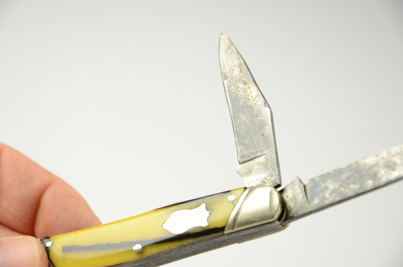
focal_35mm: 158
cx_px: 202
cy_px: 134
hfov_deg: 13.1
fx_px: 1759
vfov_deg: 8.7
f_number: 7.1
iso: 500
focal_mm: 105
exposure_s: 1/60
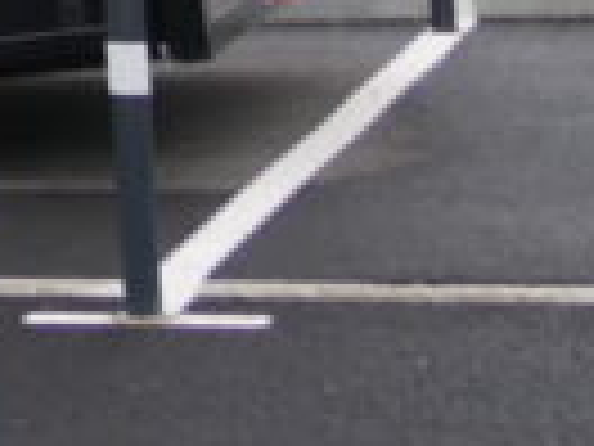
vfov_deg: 5.9
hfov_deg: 6.9
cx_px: -1620
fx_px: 3981
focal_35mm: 232
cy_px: -912
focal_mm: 15
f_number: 3.6
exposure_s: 1/100
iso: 200
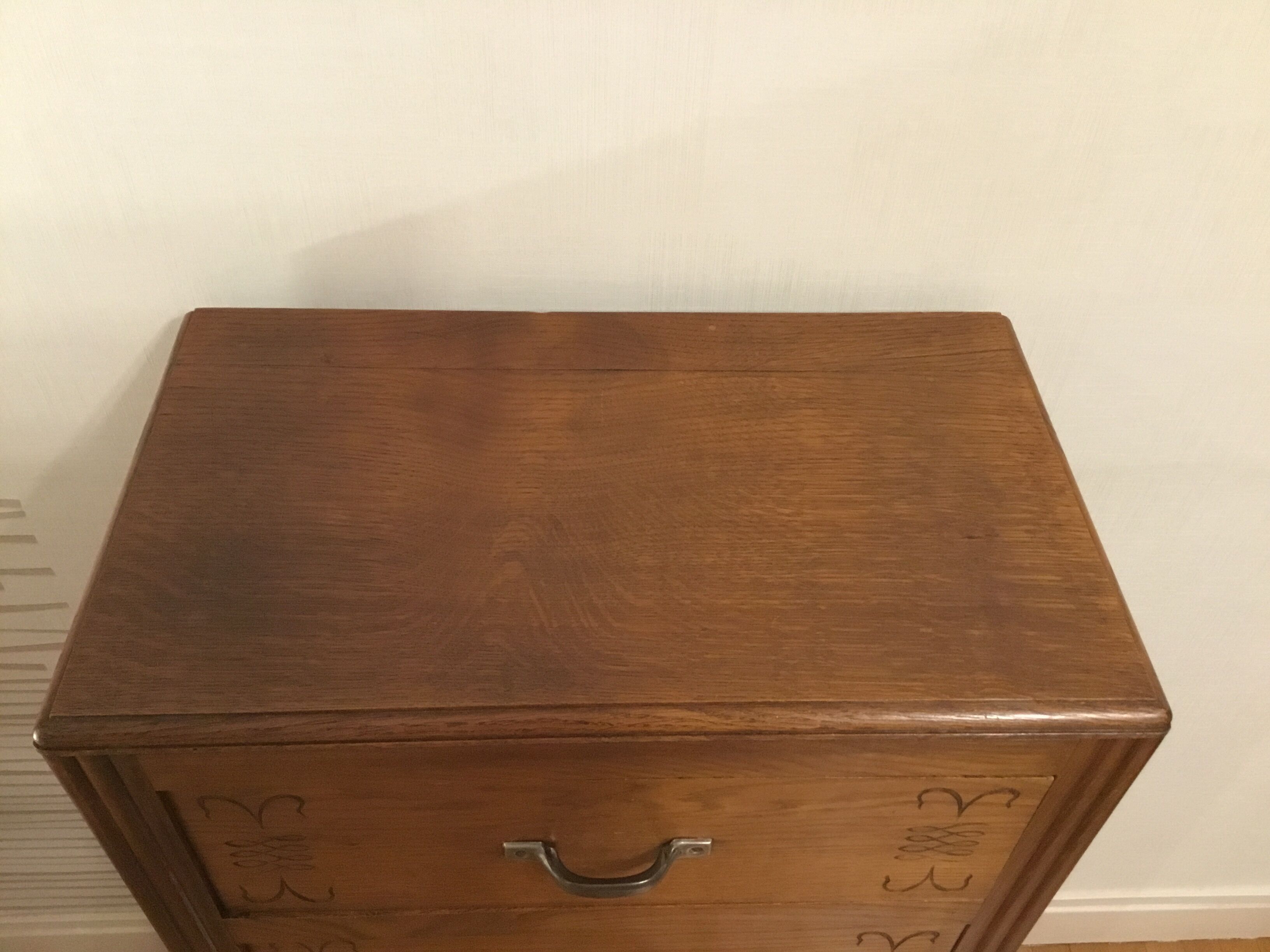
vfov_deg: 45.4
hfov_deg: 58.4
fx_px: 1137
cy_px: 476
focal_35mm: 31
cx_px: 635
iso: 500
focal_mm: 3.3
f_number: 2.4
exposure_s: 1/17
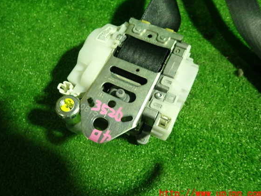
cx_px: 124
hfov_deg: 65.3
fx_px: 204
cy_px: 94
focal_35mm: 27
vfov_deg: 51.3
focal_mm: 4.5
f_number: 2
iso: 250
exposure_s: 1/30
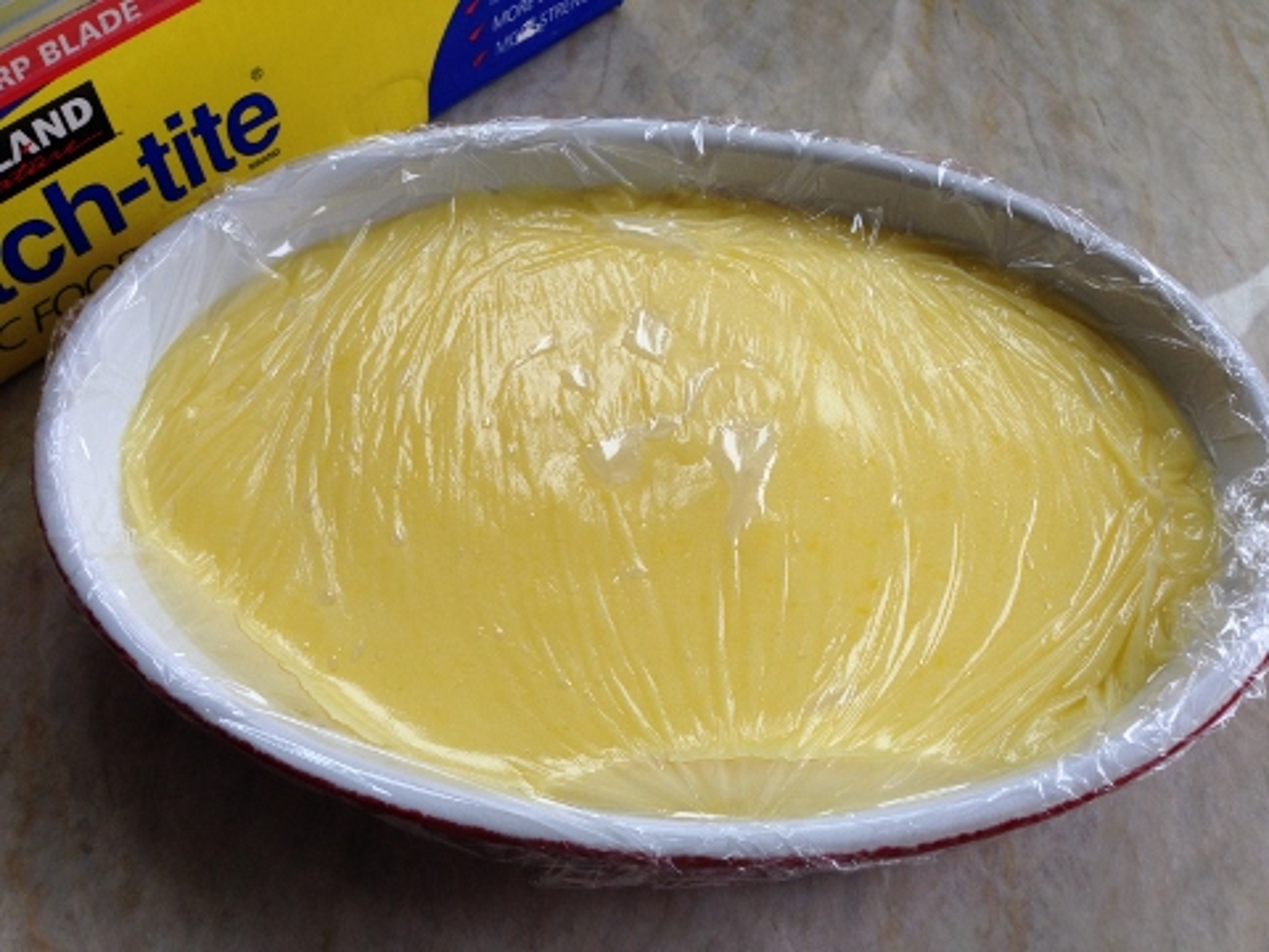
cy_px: 476
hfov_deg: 55.4
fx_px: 1210
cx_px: 634
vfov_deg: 42.9
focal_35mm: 33
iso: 50
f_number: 2.4
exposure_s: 1/120
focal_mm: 4.12
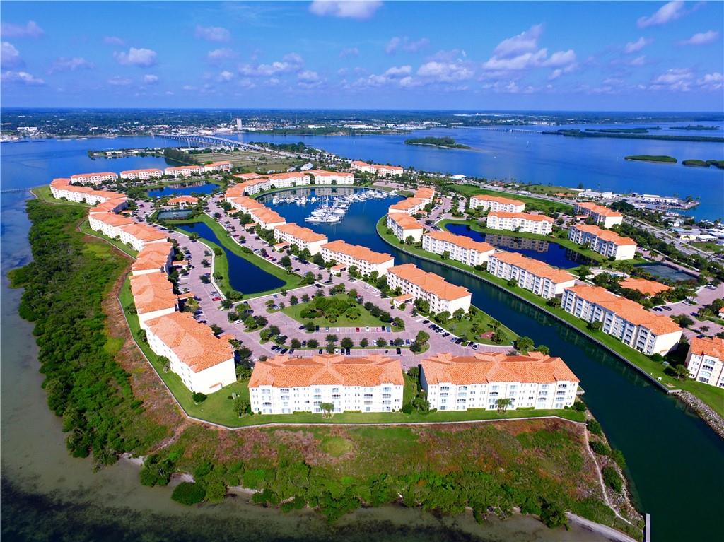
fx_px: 418
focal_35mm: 20
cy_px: 271
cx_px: 362
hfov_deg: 81.8
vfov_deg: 65.9
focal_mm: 3.61
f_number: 2.8
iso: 100
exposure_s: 1/1252
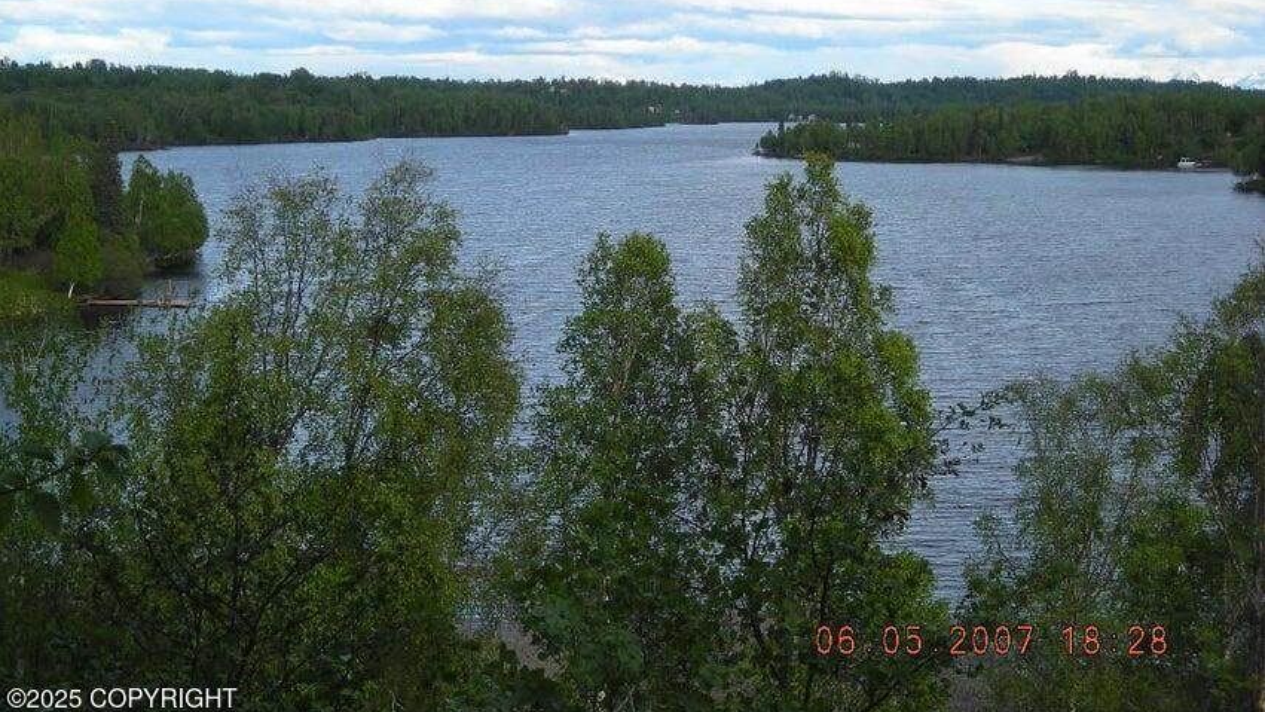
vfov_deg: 17.0
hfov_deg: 29.7
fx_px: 2382
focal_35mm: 71
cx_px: 632
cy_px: 265
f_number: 3.9
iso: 50
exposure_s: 1/284
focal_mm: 10.8
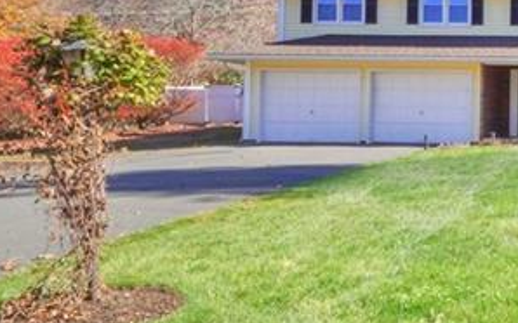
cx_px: 661
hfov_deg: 34.6
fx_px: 593
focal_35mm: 42
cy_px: 115
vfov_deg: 30.3
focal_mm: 12
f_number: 22
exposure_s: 1/80
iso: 250
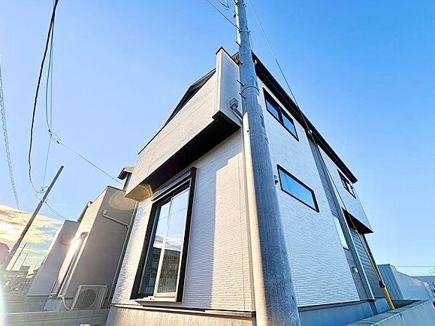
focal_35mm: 15
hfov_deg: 98.1
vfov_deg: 81.6
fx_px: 188
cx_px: 230
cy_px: 172
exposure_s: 1/700
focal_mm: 2.22
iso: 50
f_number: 2.2
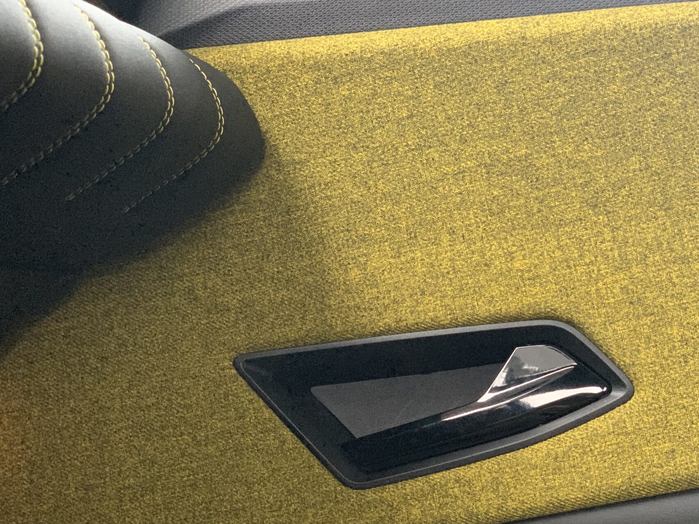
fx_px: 1575
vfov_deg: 18.8
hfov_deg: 24.9
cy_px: 367
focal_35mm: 78
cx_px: 459
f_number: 2.4
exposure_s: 1/40
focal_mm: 6
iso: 640
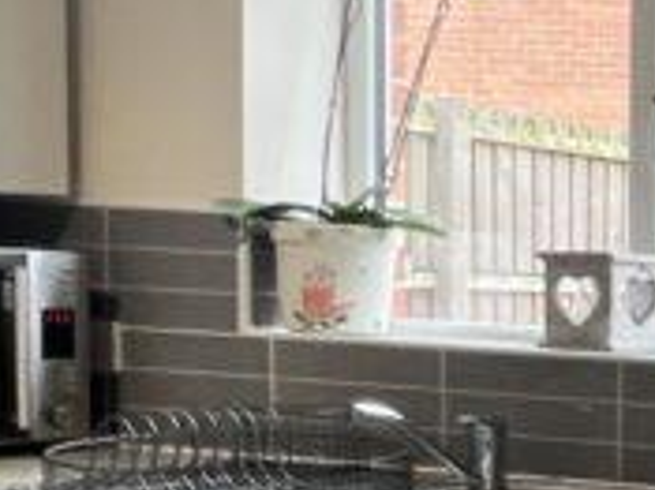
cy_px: 382
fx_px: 1437
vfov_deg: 19.2
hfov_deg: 15.3
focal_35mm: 76
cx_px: 1546
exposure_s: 1/99
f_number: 1.8
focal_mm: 1.57
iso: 50
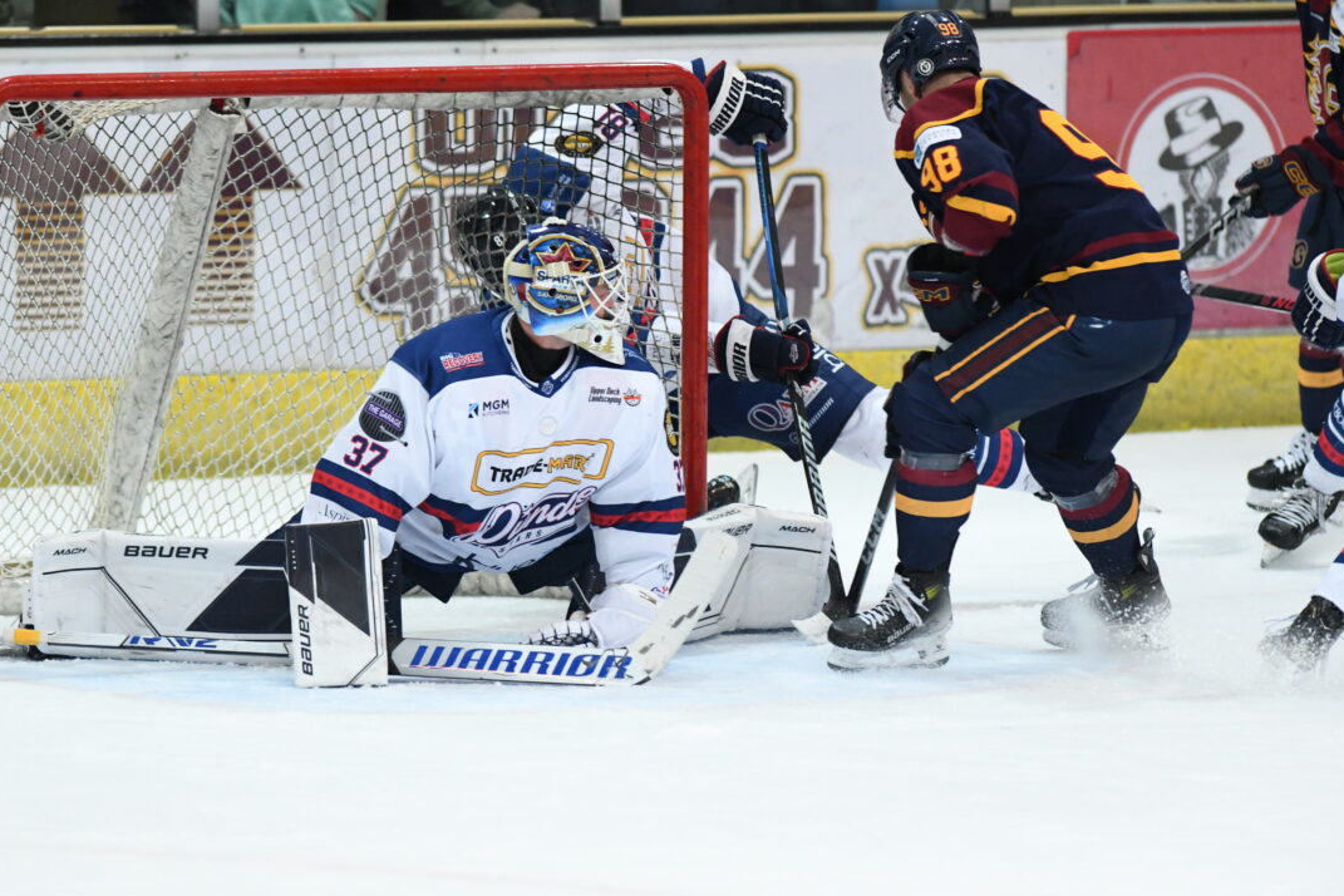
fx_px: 14111
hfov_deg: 5.5
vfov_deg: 3.6
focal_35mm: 378
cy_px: 423
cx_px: 521
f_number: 4
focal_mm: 300
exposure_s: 1/1000
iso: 6400
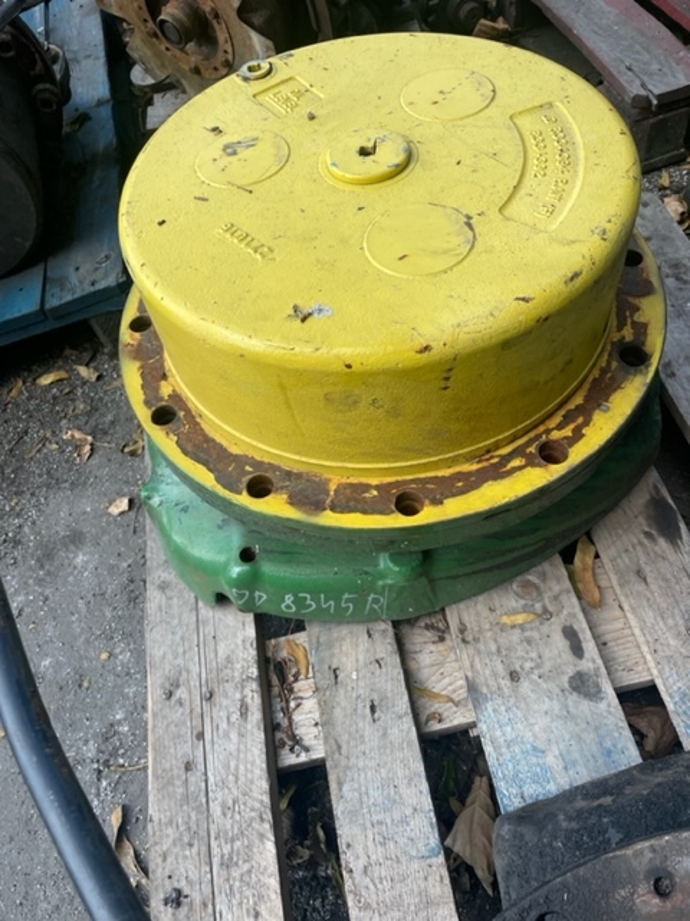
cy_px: 460
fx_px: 691
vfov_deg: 67.3
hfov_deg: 53.1
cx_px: 345
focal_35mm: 26
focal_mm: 4.2
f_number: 1.6
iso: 50
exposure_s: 1/1595
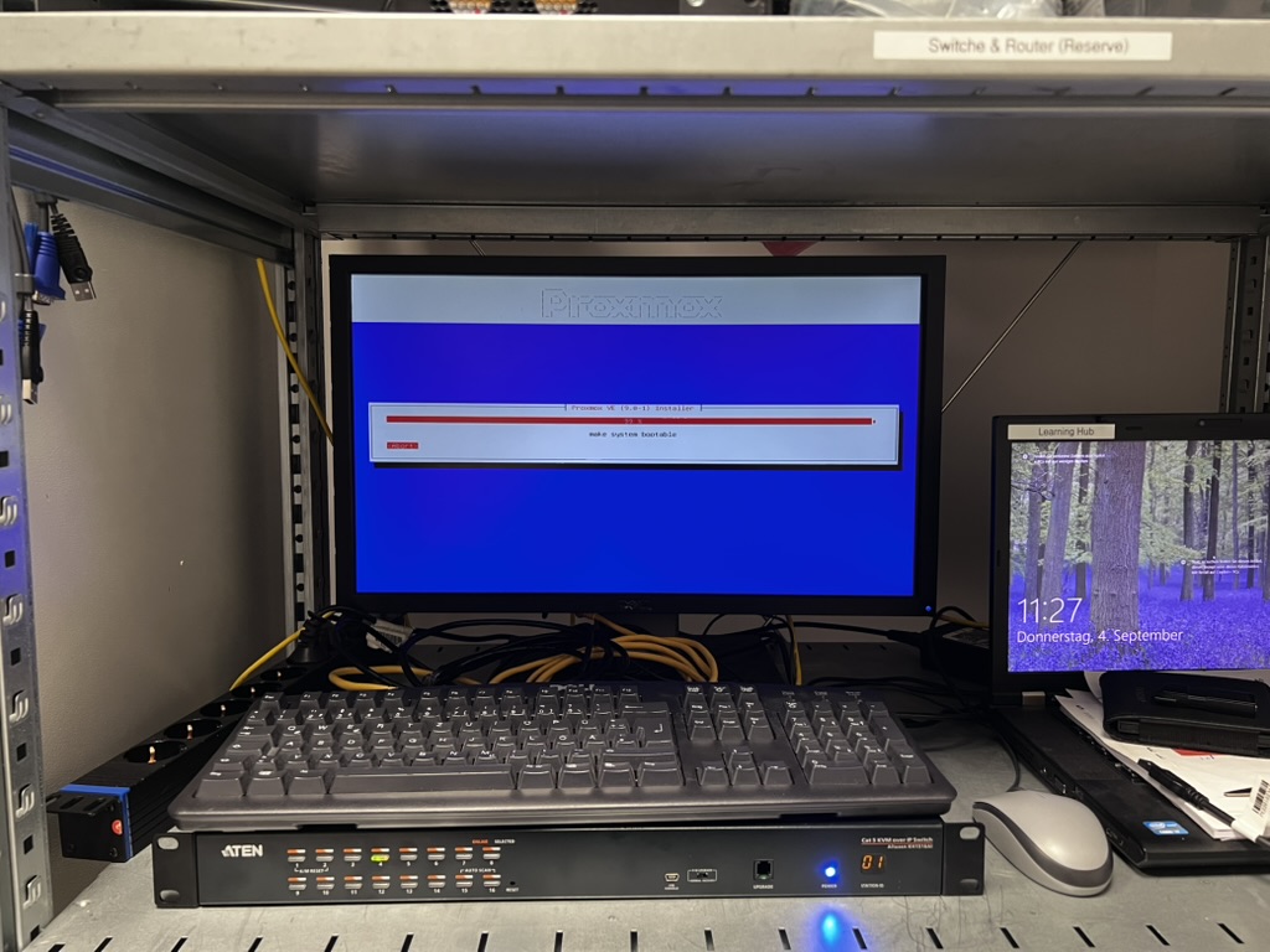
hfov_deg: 67.3
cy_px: 476
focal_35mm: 26
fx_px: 954
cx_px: 635
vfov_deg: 53.1
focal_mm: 5.7
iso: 320
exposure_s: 1/60
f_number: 1.5
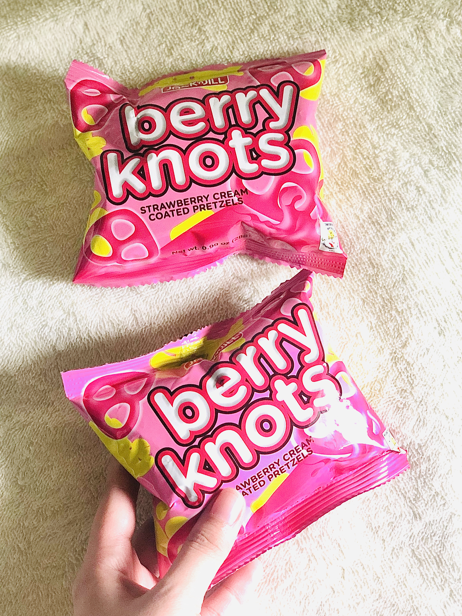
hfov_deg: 28.0
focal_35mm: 52
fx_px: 925
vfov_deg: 36.8
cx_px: 231
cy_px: 308
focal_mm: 6
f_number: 2.4
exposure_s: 1/24
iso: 125
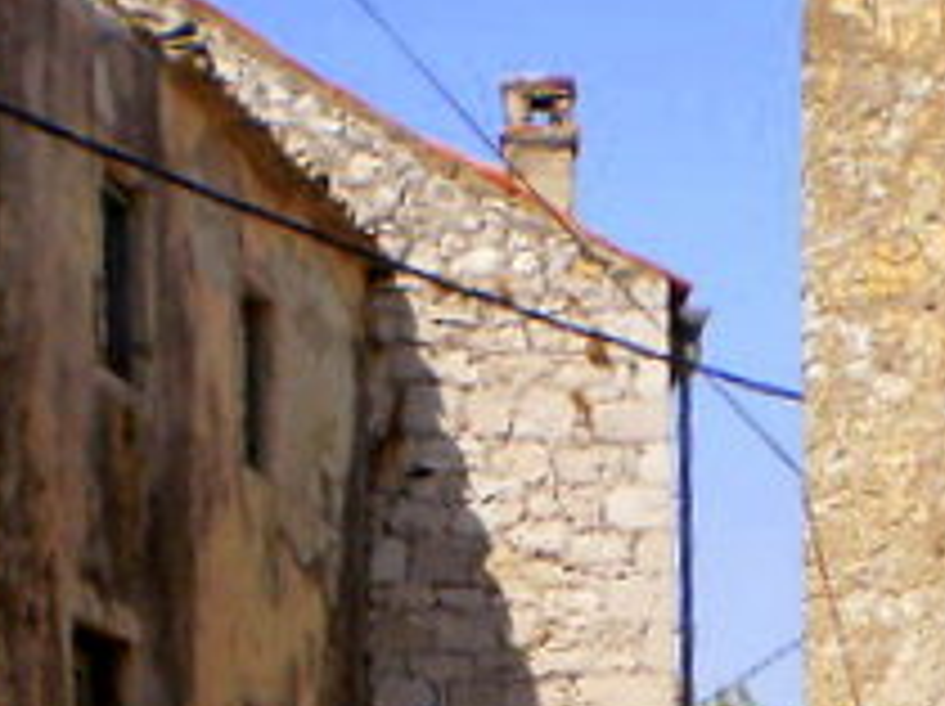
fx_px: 3954
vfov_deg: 10.1
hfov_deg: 13.6
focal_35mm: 145
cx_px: 729
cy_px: 719
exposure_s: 1/1000
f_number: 4.6
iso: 100
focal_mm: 6.3
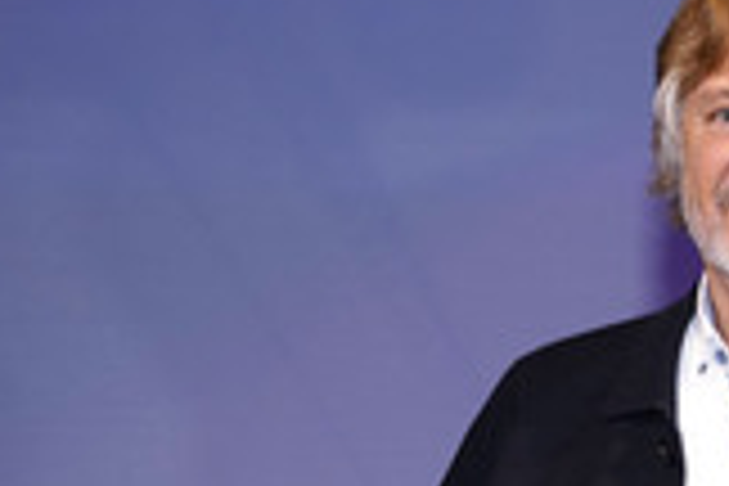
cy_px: 567
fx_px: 2308
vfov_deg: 11.8
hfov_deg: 17.5
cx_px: 758
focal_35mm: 114
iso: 1600
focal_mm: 41
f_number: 4.5
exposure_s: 1/125
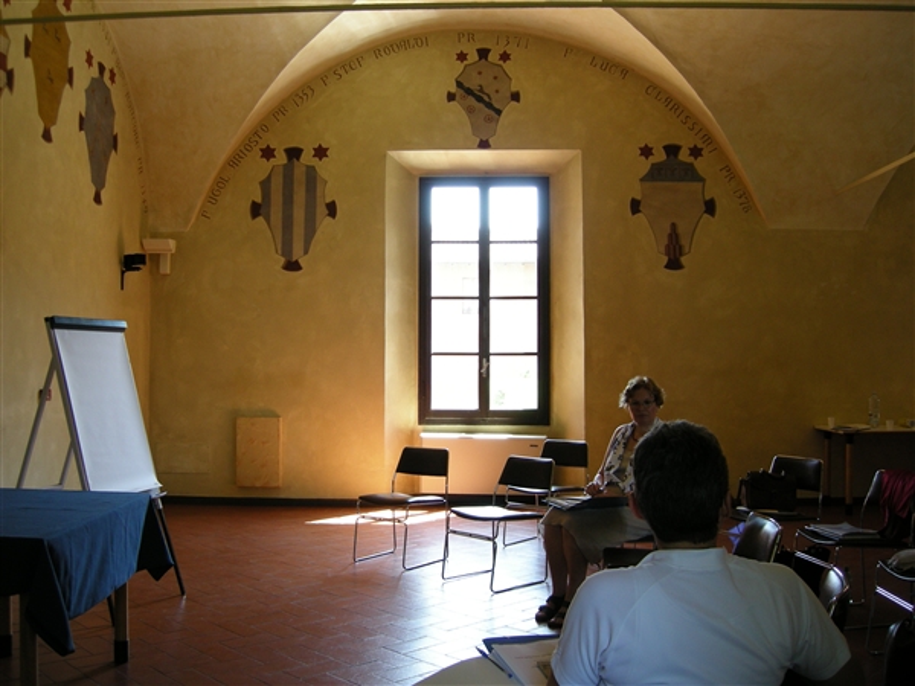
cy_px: 343
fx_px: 952
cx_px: 458
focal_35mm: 36
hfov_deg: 51.4
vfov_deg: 39.7
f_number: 2.7
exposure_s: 1/30
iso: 100
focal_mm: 7.5
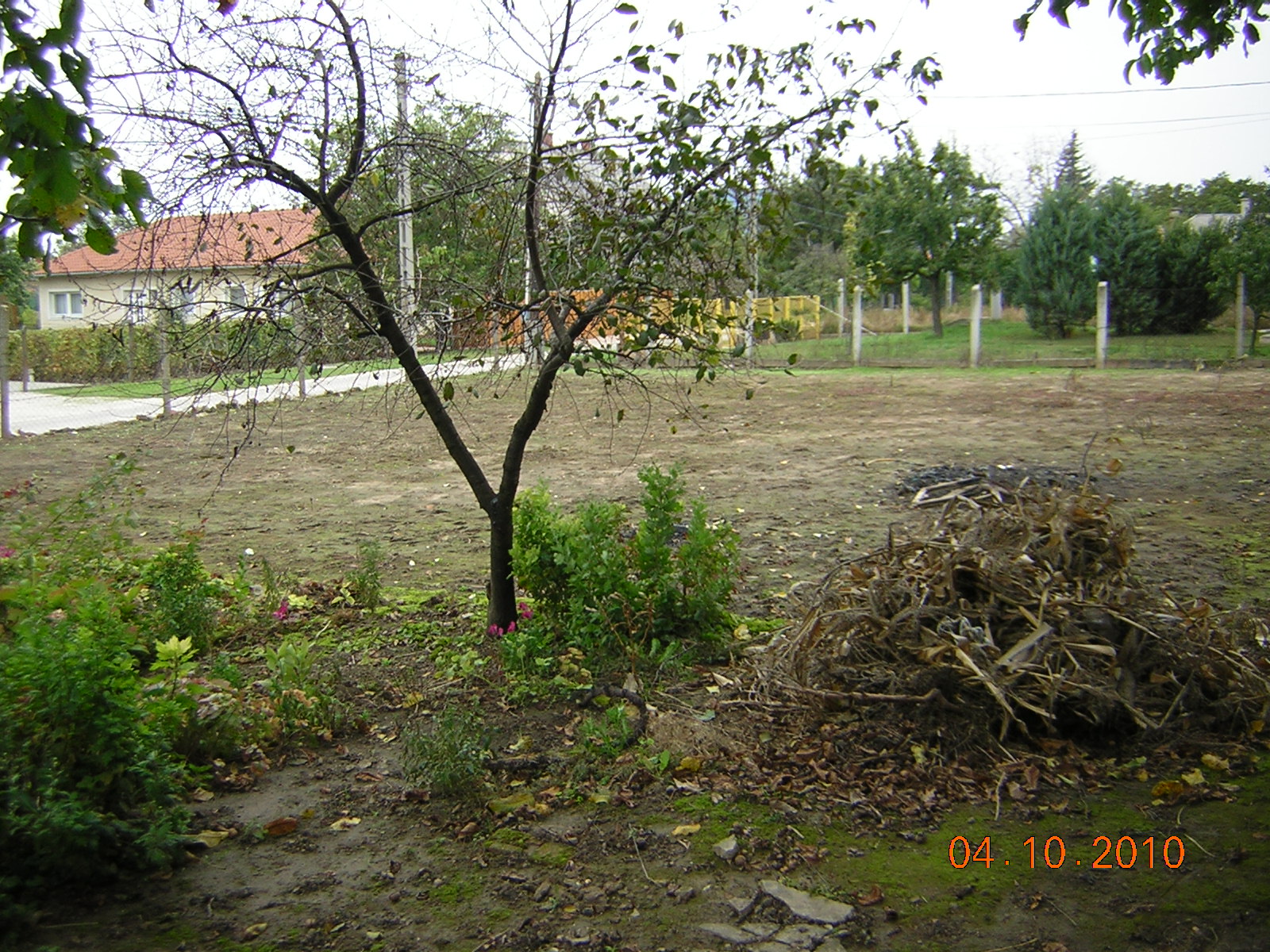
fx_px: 1321
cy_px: 476
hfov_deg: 51.4
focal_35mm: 36
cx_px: 635
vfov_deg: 39.7
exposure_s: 1/140
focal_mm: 4.7
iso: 50
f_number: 2.6
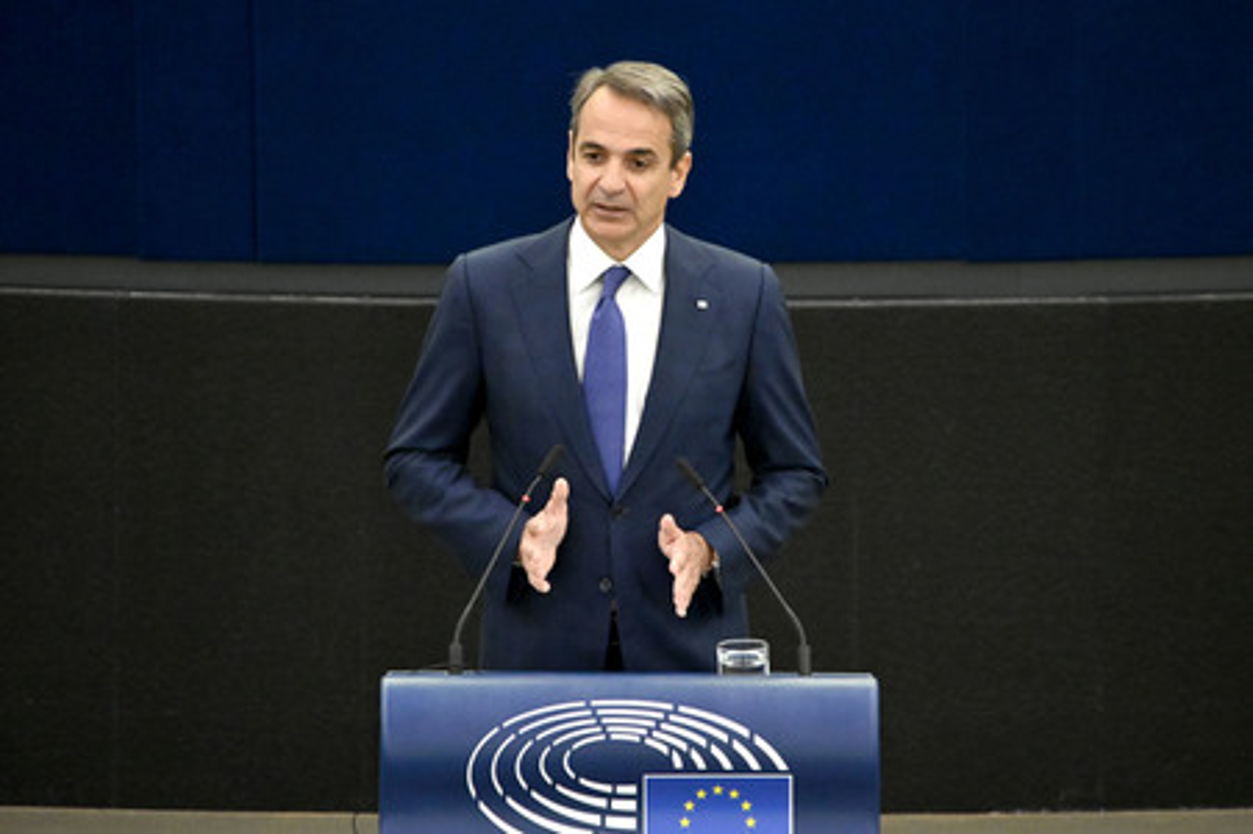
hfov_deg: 3.4
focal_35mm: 600
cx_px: 626
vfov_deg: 2.3
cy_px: 417
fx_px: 20867
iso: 10000
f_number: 6.3
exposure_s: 1/640
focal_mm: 600
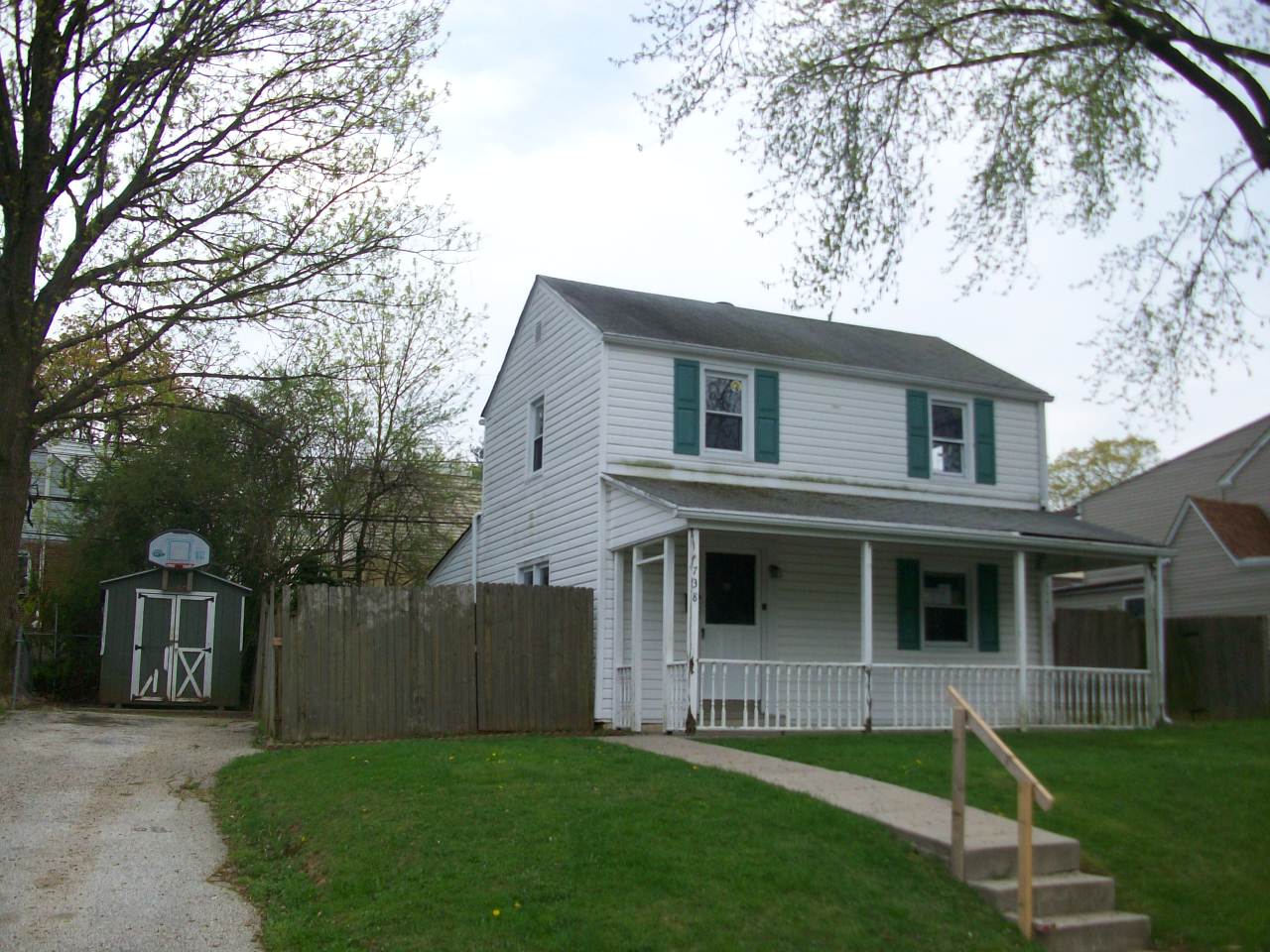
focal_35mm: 34
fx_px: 1247
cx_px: 635
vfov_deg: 41.8
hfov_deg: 54.0
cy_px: 476
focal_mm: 5.7
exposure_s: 1/272
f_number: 2.8
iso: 80
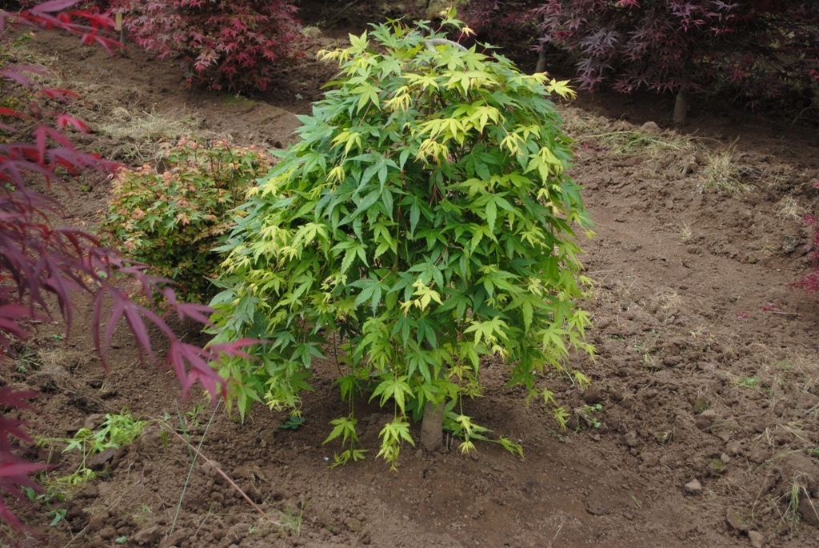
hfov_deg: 37.8
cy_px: 274
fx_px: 1196
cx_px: 410
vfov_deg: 25.8
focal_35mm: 52
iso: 160
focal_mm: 35
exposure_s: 1/500
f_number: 5
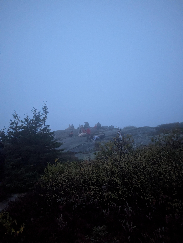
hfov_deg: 56.9
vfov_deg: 71.5
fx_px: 169
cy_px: 122
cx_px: 92
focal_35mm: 24
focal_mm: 6.81
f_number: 1.85
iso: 4533
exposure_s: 1/14.9
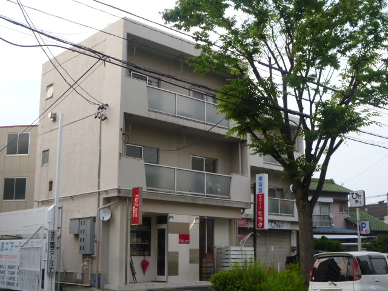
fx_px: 527
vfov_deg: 30.9
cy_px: 146
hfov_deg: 40.4
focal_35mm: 47
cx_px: 194
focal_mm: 8.3
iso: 100
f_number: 3.9
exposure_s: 1/40
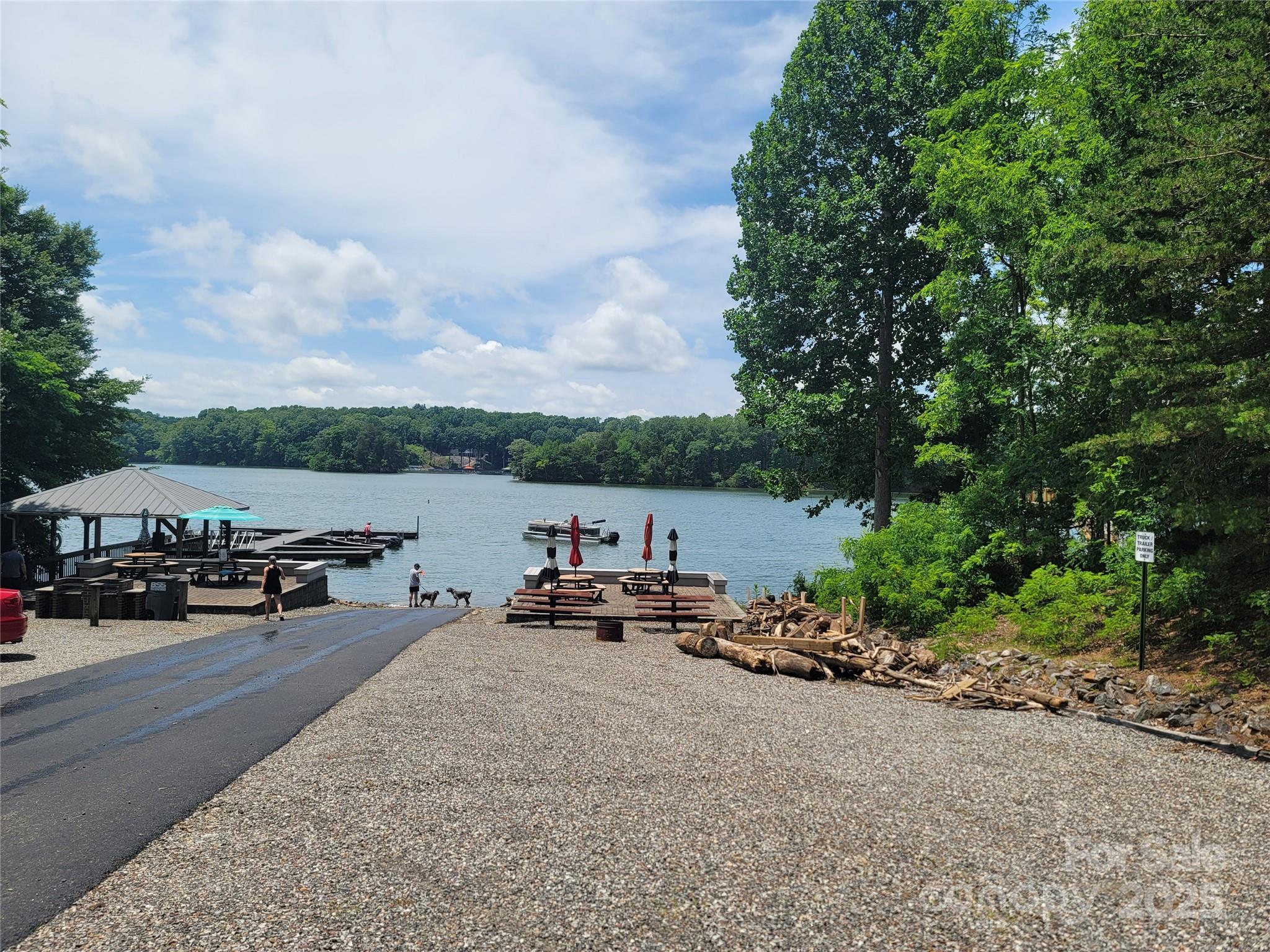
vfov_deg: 54.9
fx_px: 917
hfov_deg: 69.4
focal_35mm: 25
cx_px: 635
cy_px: 476
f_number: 1.8
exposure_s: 1/1311
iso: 20
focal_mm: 7
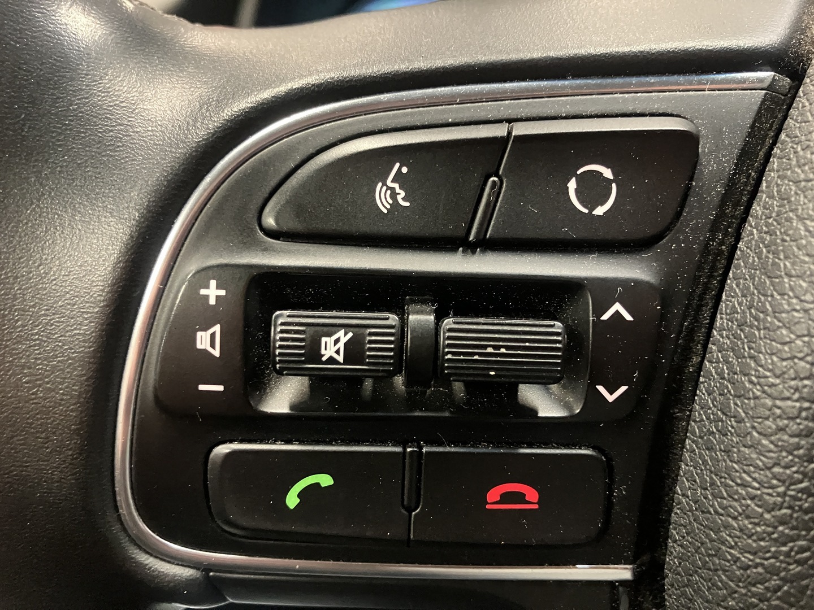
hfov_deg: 63.4
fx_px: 658
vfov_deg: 49.7
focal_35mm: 28
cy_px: 305
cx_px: 407
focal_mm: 3.99
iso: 640
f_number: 1.8
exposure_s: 1/30
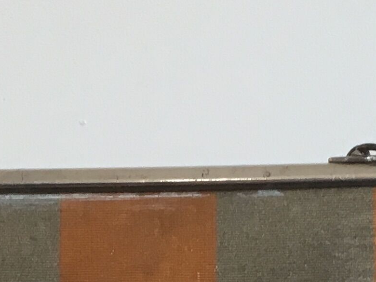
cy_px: 644
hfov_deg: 13.1
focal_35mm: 150
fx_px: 1629
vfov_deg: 9.0
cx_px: 88
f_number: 2.2
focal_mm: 4.15
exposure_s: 1/33
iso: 100
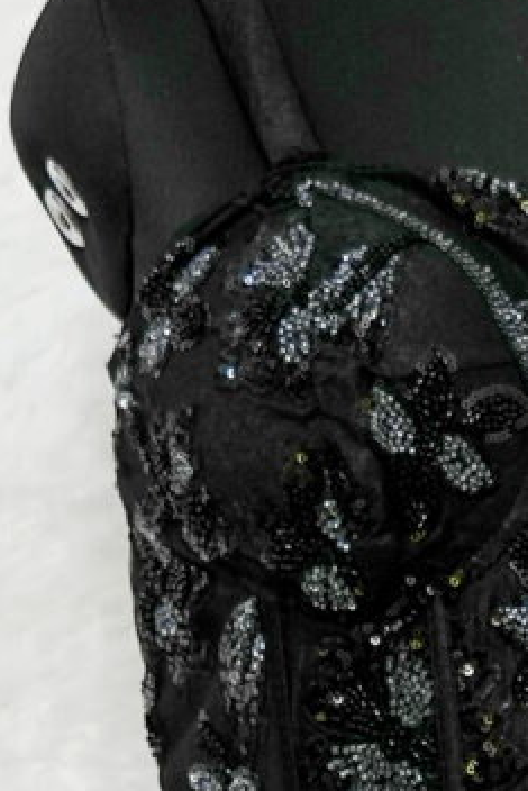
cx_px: 673
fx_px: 6395
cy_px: 1638
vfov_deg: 6.8
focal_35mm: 291
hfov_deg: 4.7
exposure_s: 1/200
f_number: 4
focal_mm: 40
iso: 200
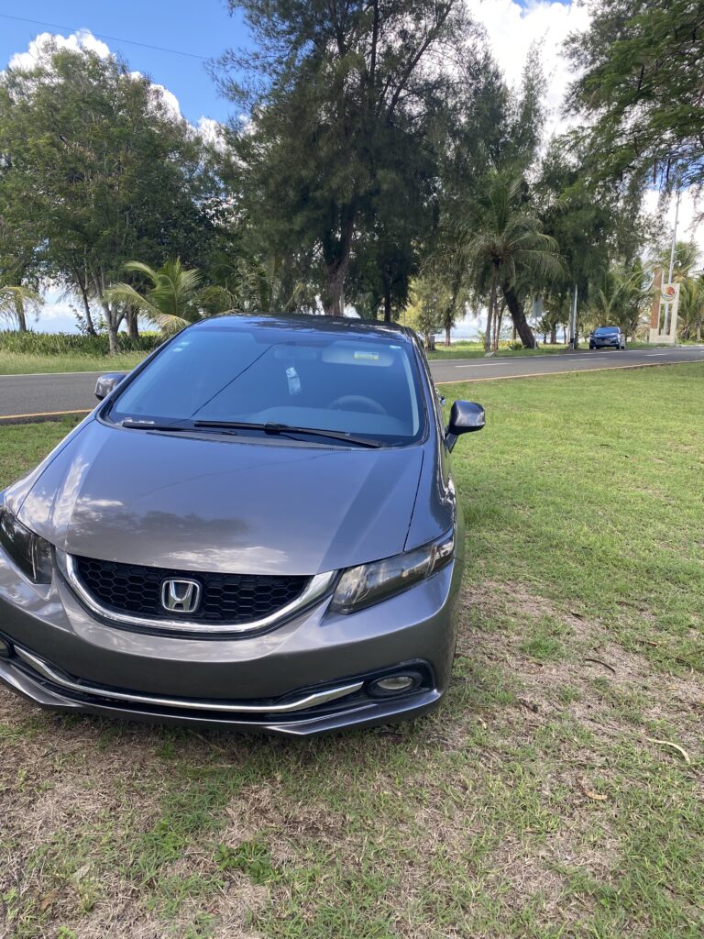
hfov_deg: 53.1
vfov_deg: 67.3
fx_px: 705
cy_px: 470
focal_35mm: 26
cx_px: 352
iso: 32
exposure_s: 1/398
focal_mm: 4.25
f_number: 1.8
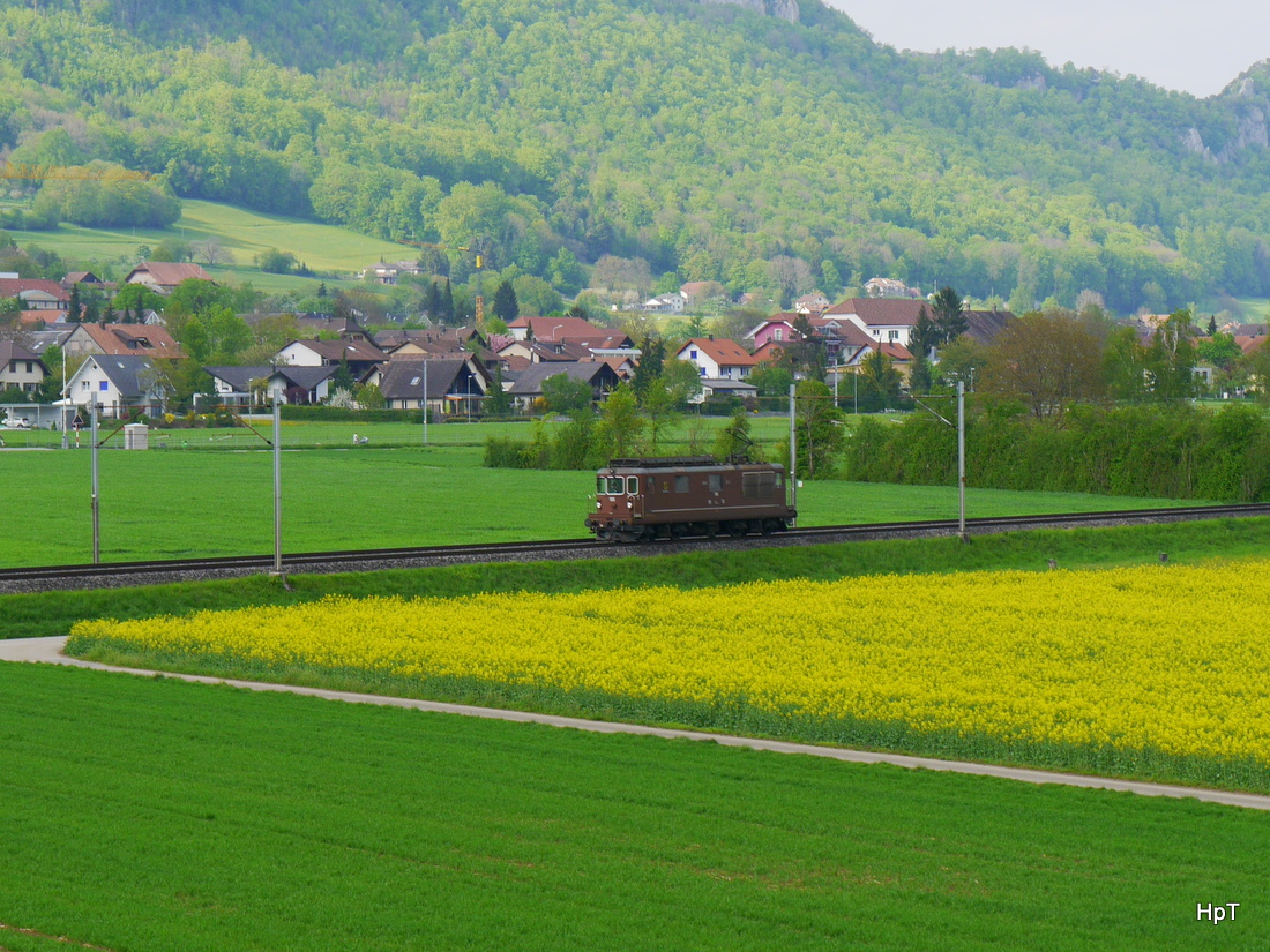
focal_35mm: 84
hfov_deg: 23.3
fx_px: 3082
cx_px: 635
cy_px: 476
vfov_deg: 17.6
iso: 160
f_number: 7.1
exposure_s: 1/250
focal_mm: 42
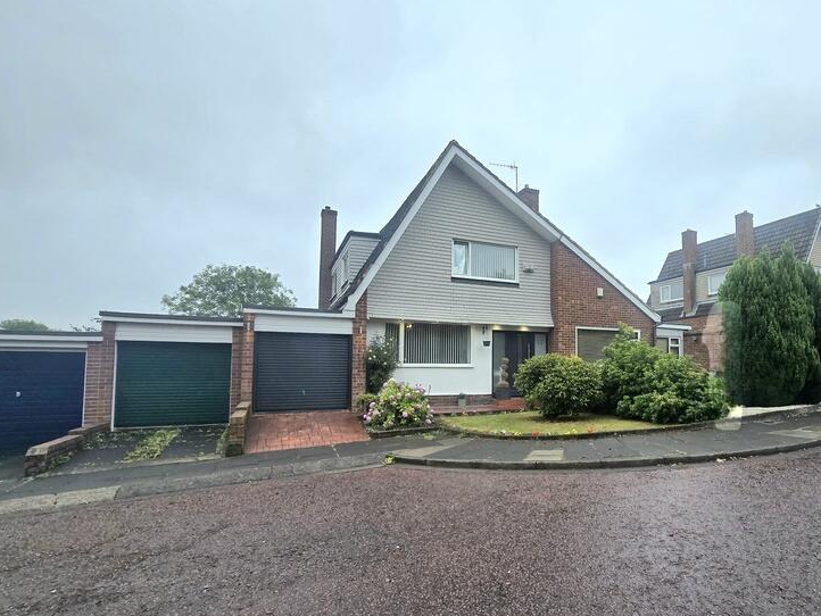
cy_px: 331
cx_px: 519
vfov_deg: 71.5
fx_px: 427
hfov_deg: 85.8
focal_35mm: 18
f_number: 2.2
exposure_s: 1/500
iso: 50
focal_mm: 2.2
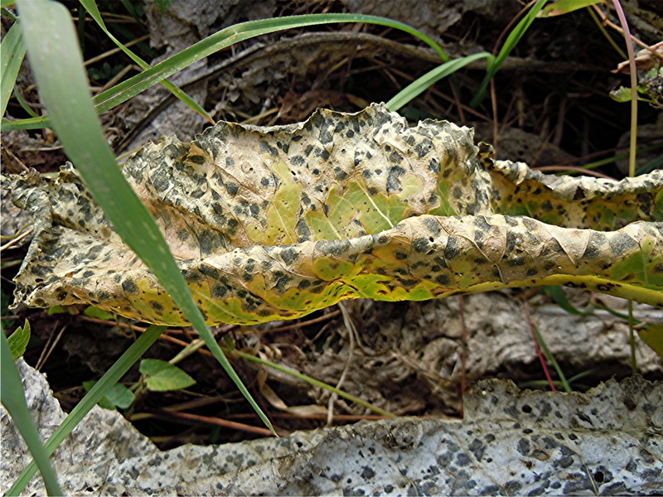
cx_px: 332
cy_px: 248
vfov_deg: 46.8
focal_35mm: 30
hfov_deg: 60.0
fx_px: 575
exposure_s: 1/400
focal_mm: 5.4
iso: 100
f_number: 3.5
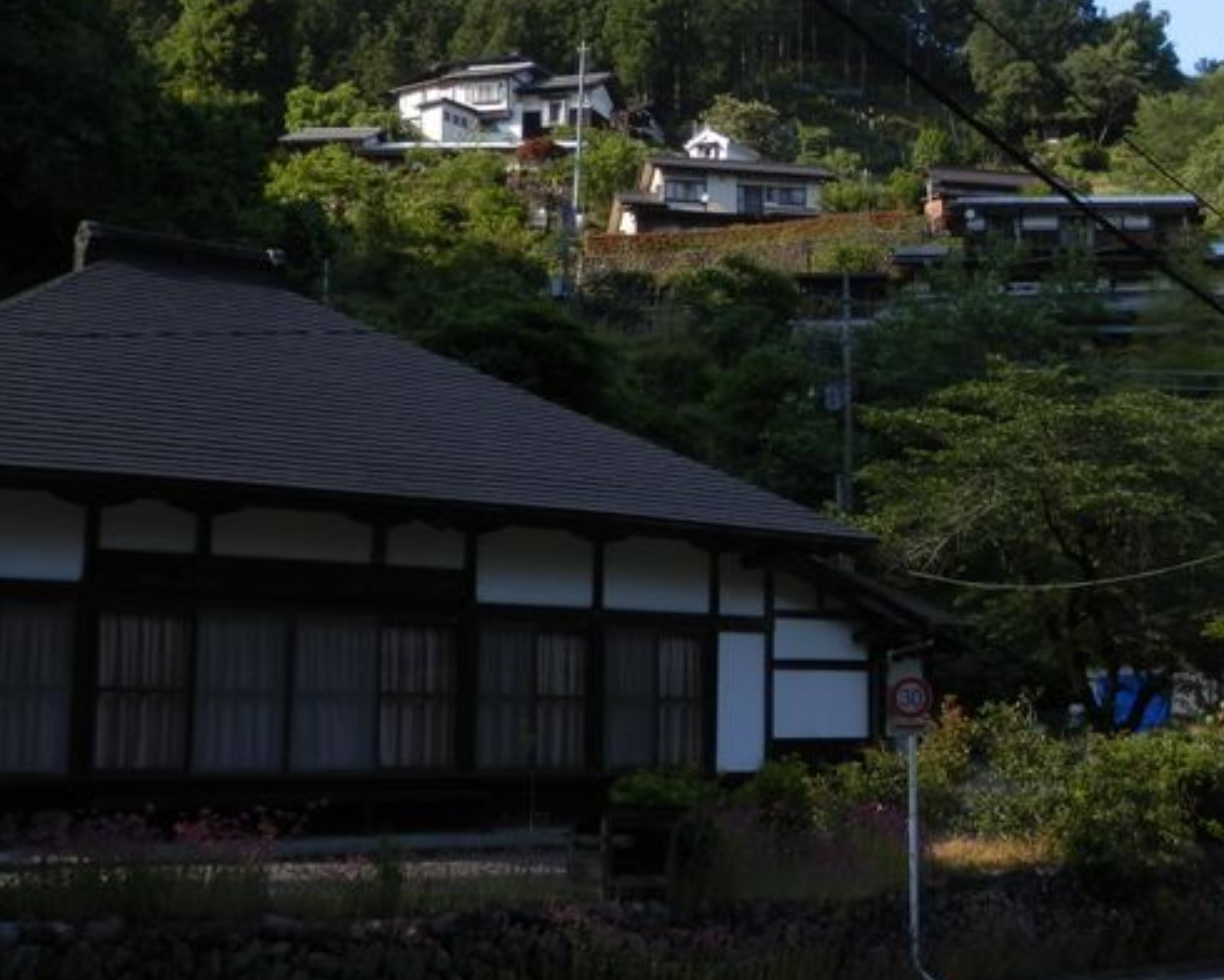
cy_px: 442
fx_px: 2137
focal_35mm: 59
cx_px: 957
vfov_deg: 25.8
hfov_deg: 31.2
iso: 80
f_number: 3.6
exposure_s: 1/320
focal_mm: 6.6
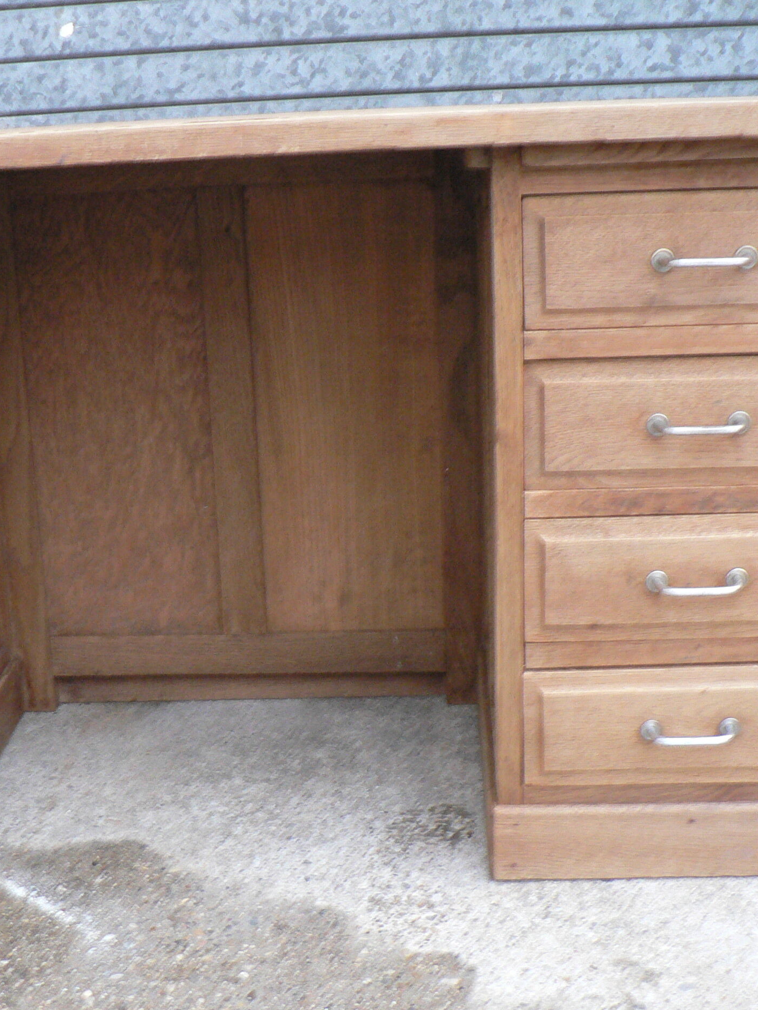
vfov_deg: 38.9
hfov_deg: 29.6
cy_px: 500
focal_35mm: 49
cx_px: 303
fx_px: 1430
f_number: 2.8
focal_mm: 6
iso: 200
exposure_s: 1/10
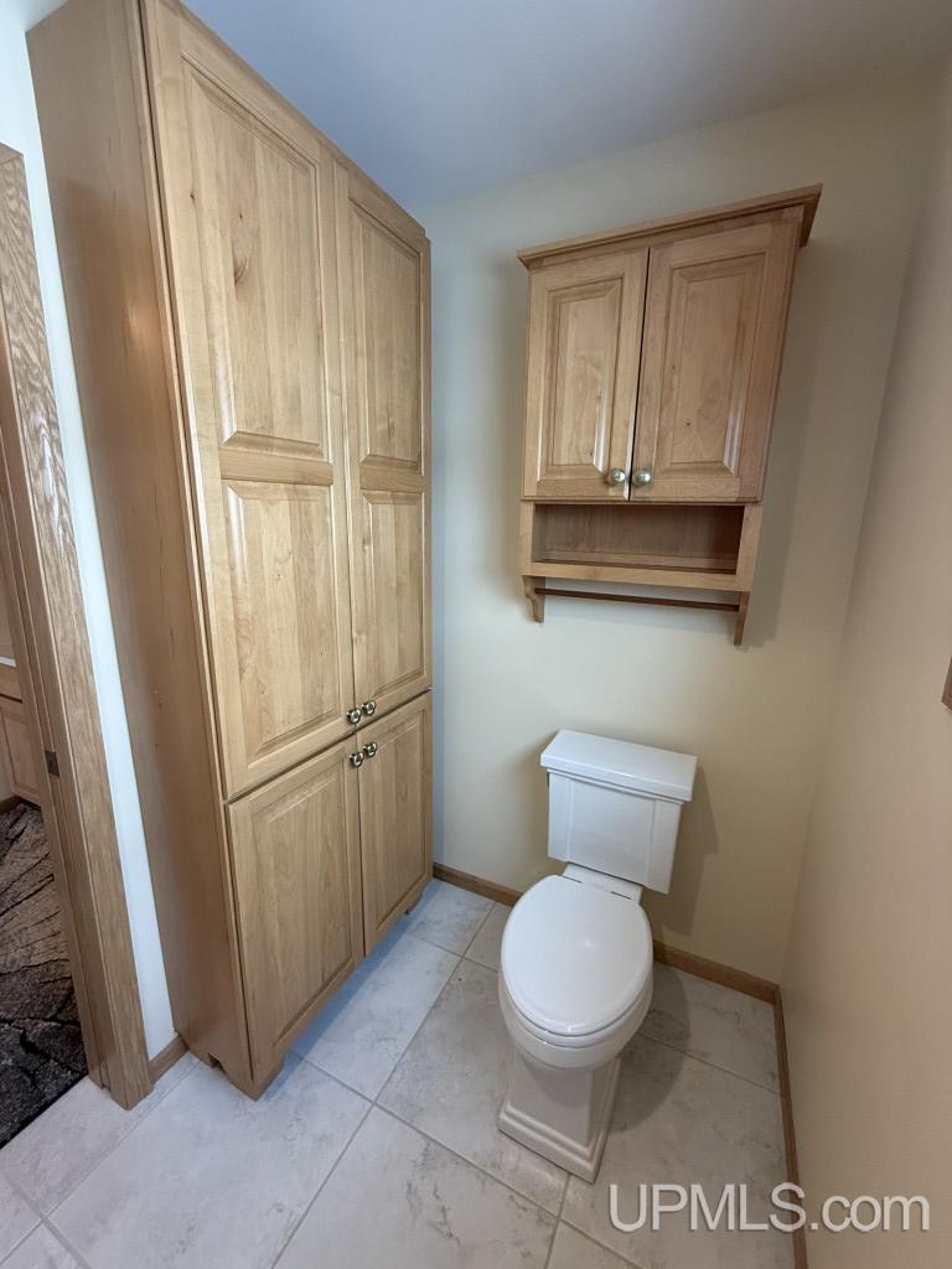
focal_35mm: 14
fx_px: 513
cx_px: 476
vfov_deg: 102.1
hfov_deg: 85.7
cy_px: 634
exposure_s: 1/120
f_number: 2.2
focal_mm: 2.22
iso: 200
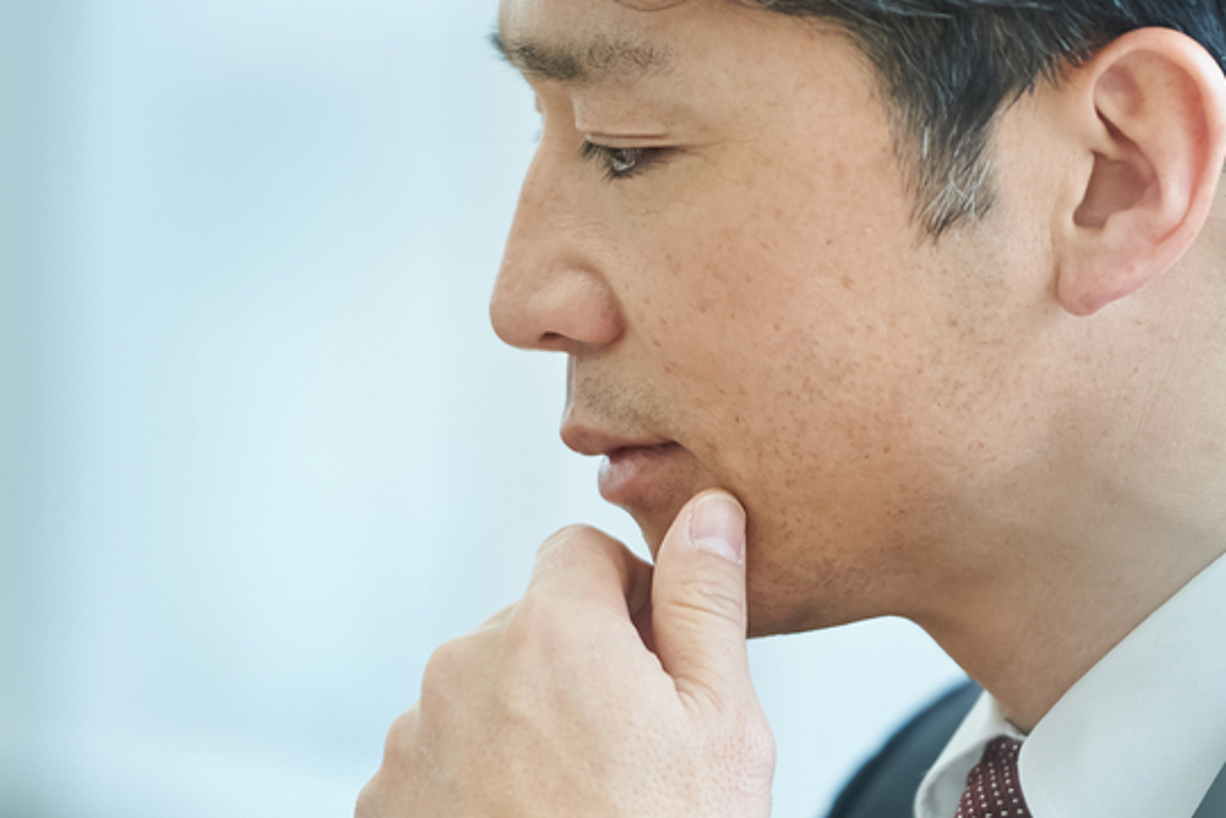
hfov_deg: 4.6
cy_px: 504
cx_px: 1004
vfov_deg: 3.1
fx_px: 15124
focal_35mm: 444
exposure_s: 1/320
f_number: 2.8
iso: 500
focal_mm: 200
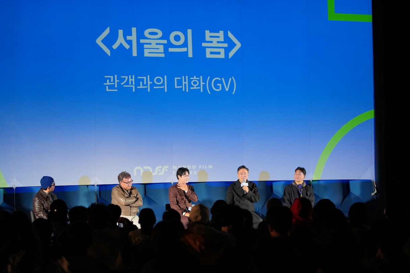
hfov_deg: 21.9
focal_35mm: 93
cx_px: 216
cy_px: 137
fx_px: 1059
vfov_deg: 14.7
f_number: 2.8
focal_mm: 88
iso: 1250
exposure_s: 1/320
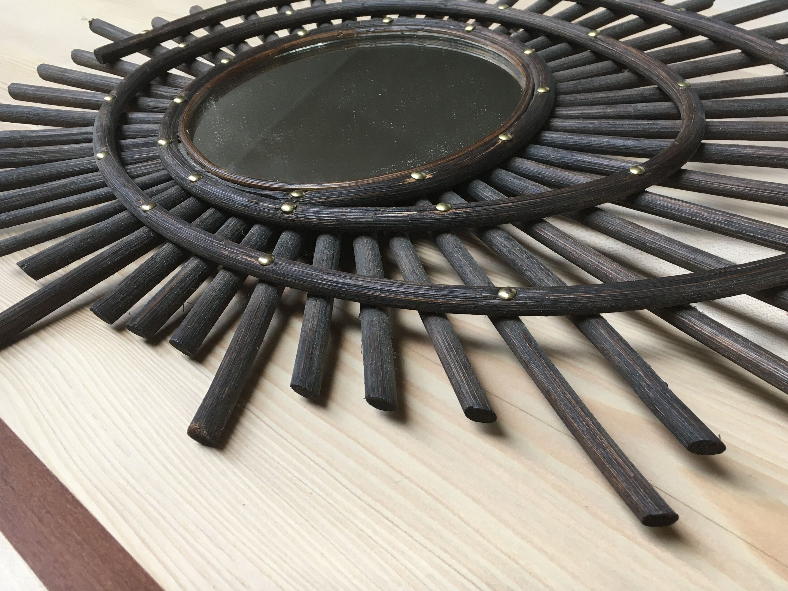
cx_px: 451
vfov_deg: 40.7
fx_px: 797
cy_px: 288
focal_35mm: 35
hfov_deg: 52.4
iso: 40
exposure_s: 1/33
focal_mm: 4.15
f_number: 2.2
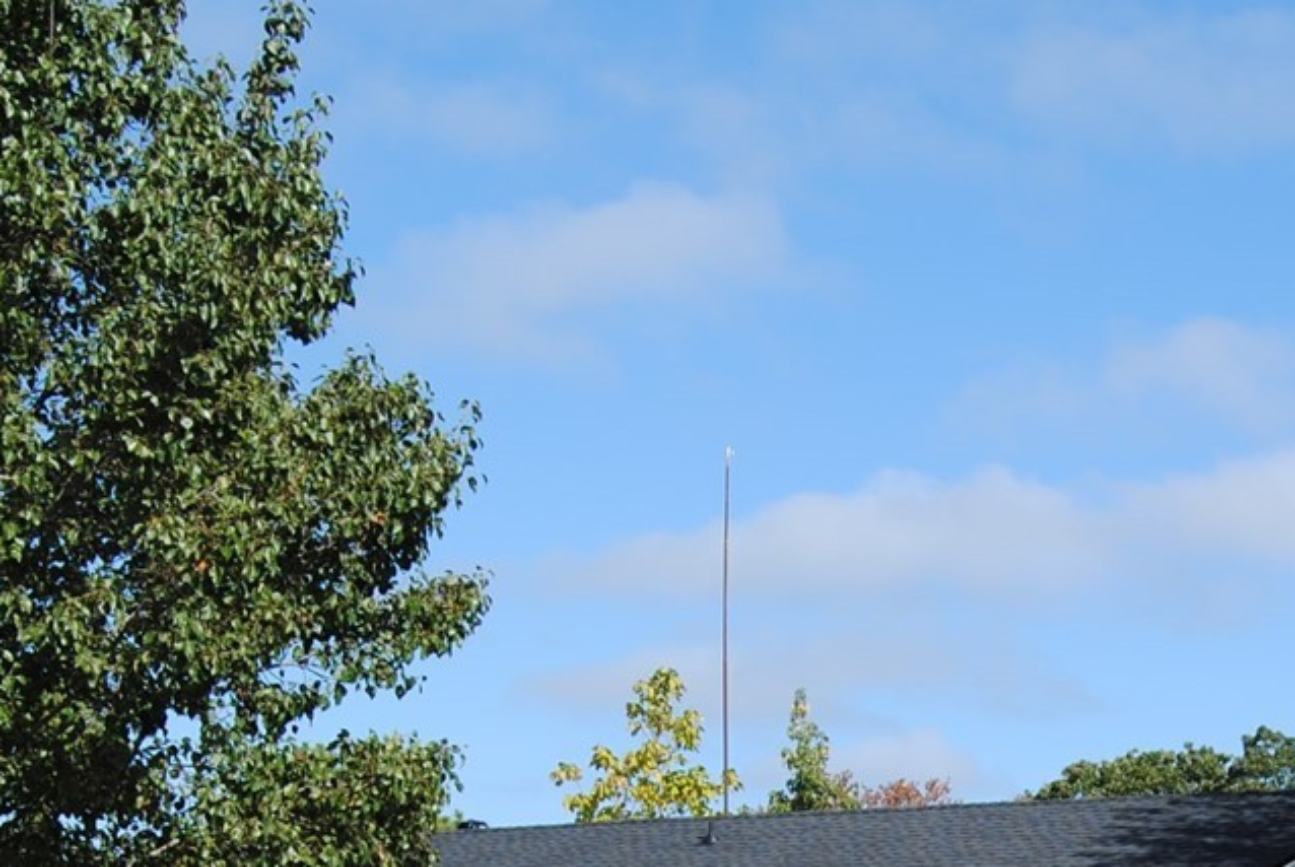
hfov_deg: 23.3
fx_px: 3097
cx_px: 1017
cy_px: 1206
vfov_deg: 15.0
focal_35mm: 86
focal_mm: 18
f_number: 8
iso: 100
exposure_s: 1/250
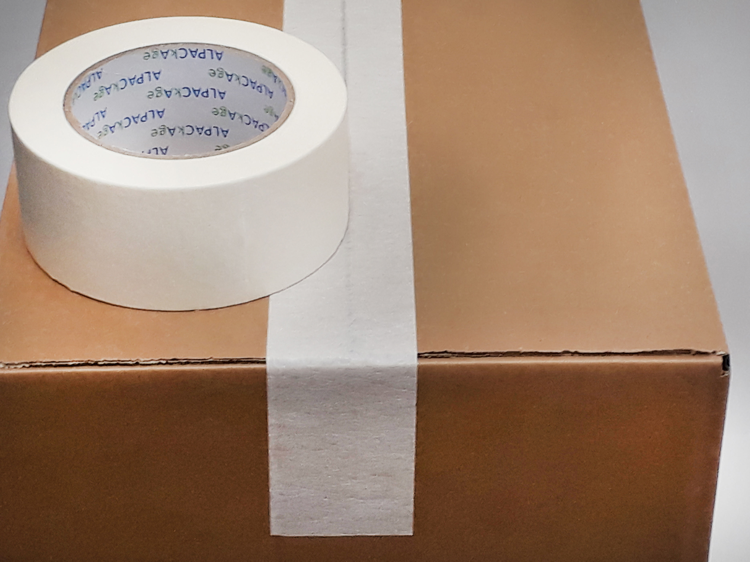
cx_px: 375
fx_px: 585
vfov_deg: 51.4
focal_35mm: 27
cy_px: 281
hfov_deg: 65.3
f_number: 1.9
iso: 40
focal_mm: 3.6
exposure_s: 1/50
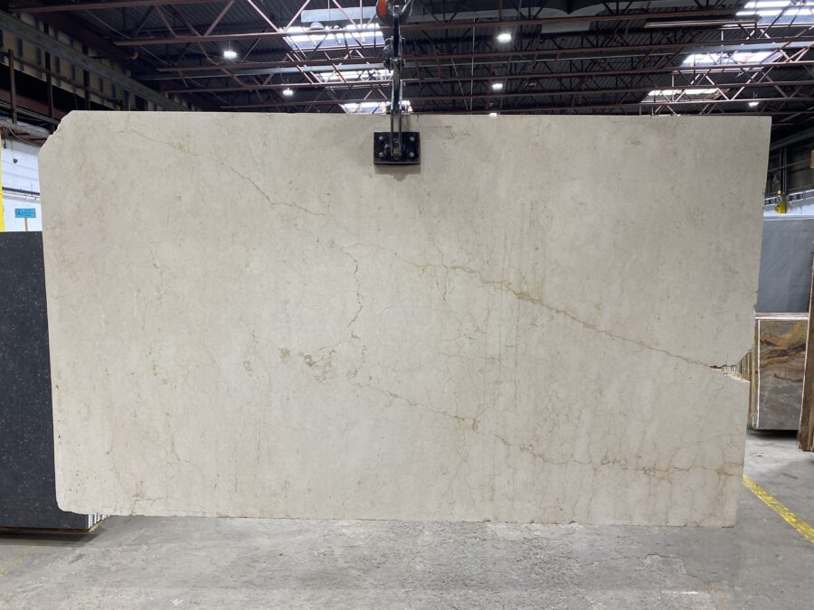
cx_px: 407
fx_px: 611
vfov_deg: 53.1
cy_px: 305
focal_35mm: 26
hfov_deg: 67.3
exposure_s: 1/120
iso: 125
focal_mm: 4.25
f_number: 1.8
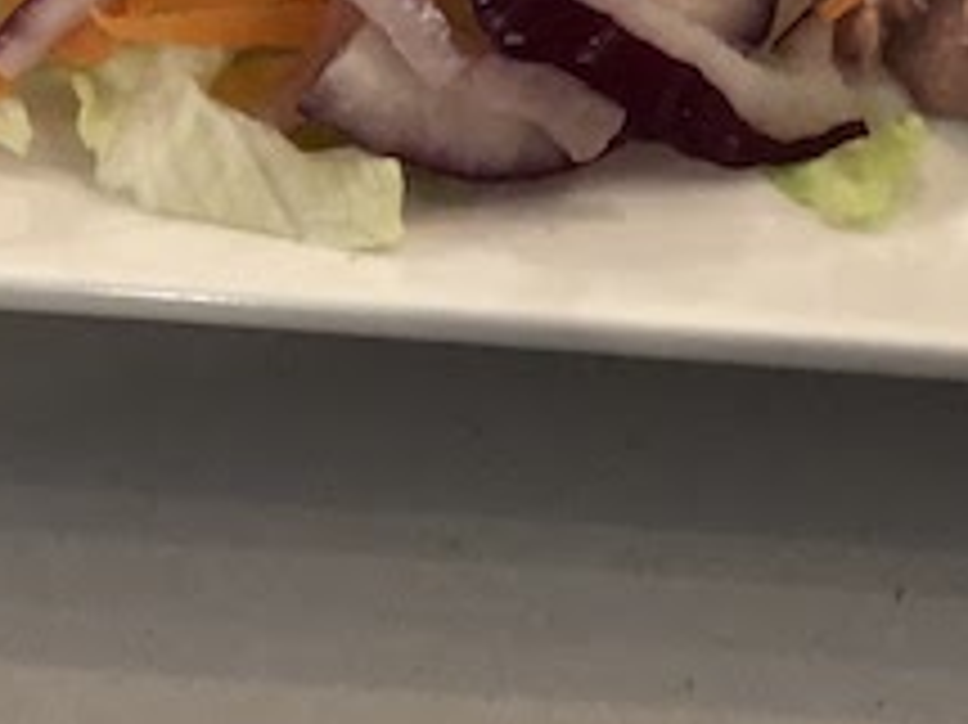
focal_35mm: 100
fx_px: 2795
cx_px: 446
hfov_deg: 19.6
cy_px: -486
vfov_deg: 13.6
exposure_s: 1/17
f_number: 1.8
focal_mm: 4
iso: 100
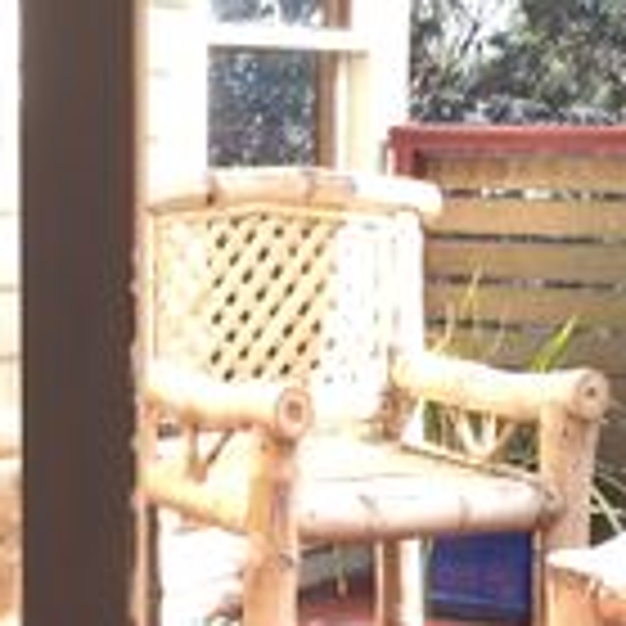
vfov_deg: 15.6
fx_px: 2271
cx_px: 117
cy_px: 464
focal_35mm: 111
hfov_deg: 15.6
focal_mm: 4.15
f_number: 2.2
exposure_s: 1/172
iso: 32
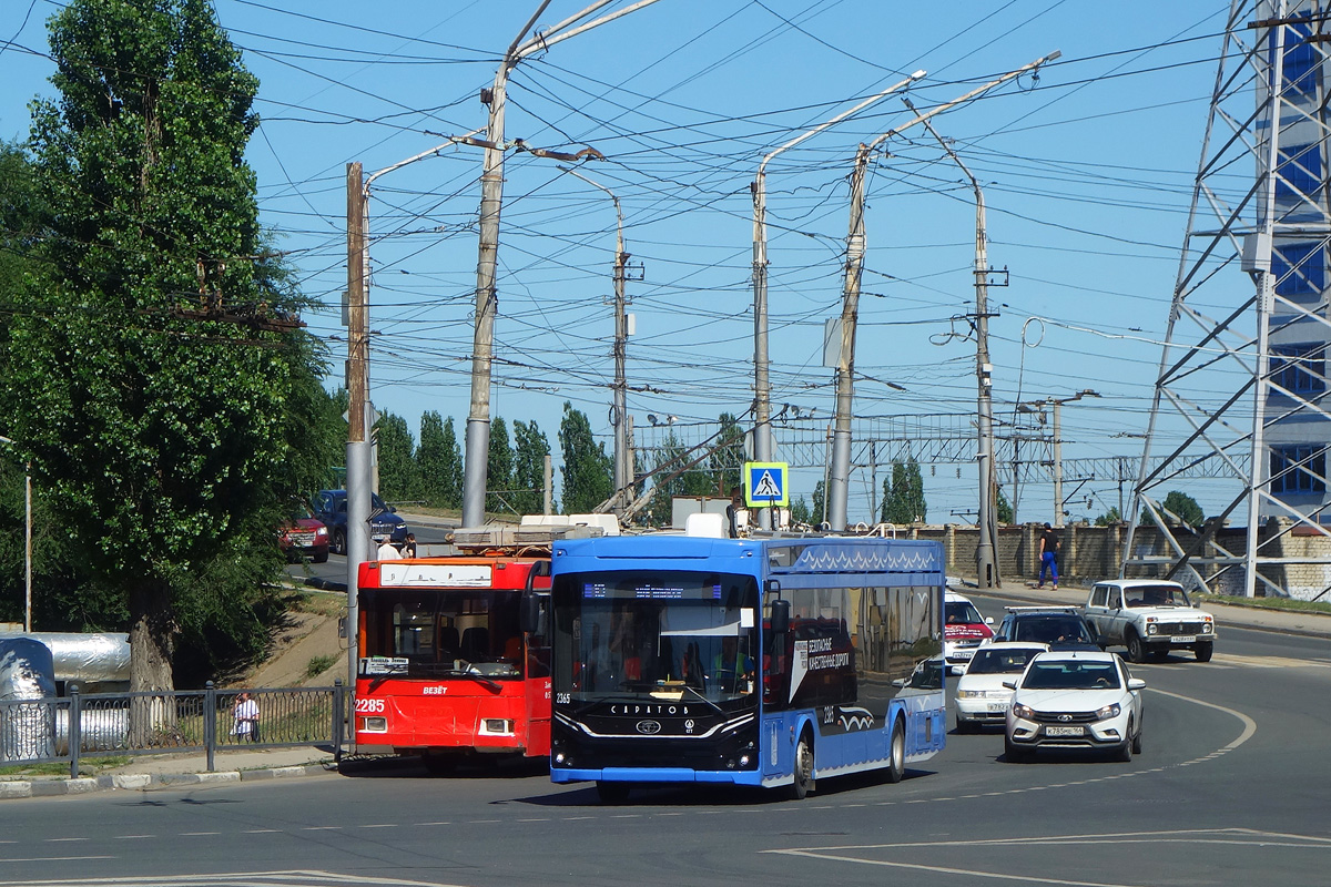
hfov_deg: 20.4
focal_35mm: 100
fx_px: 3697
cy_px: 444
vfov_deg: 13.7
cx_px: 666
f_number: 7.1
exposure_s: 1/500
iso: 125
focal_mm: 37.1
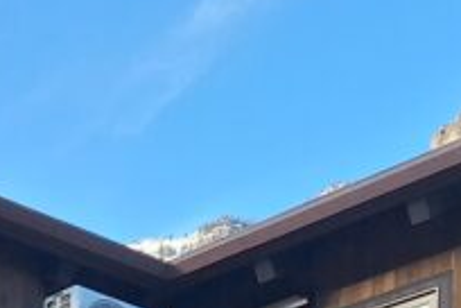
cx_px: -348
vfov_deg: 9.7
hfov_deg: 15.0
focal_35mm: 120
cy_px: 813
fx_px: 1537
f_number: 1.8
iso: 40
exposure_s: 1/576
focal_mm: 5.54
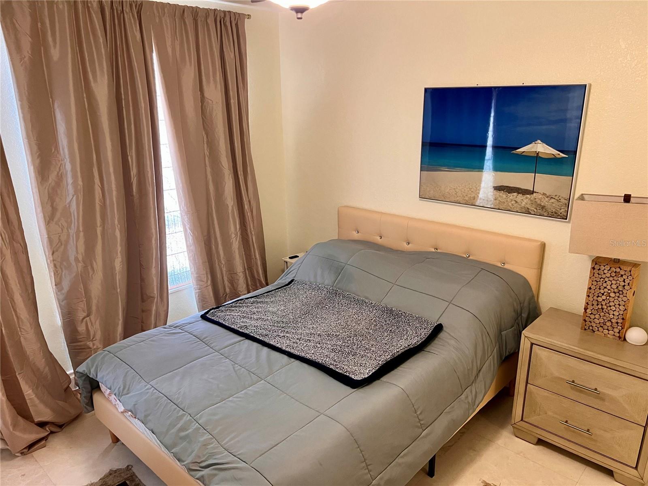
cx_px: 324
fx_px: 487
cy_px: 243
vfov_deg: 53.1
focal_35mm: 26
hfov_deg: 67.3
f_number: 1.5
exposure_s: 1/60
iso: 320
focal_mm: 5.7
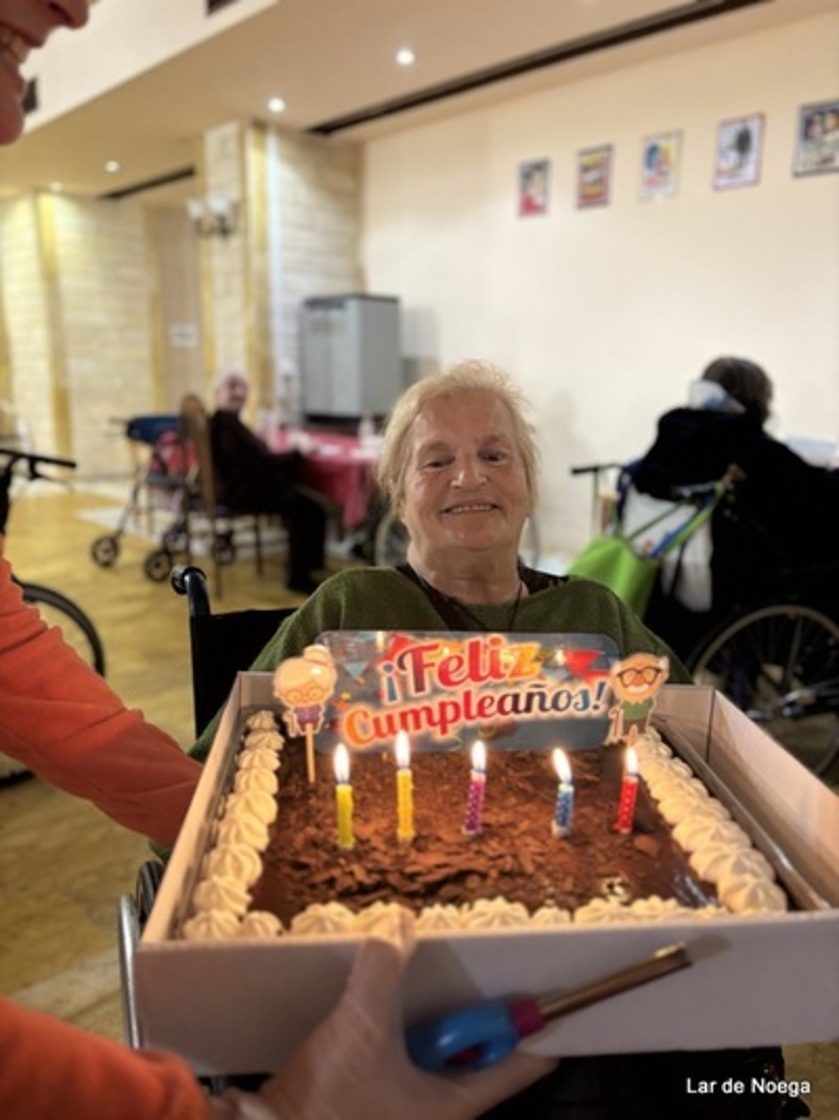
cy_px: 560
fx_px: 841
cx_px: 420
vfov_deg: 67.3
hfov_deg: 53.0
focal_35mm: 26
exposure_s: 1/50
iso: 250
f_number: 1.6
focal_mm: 5.96
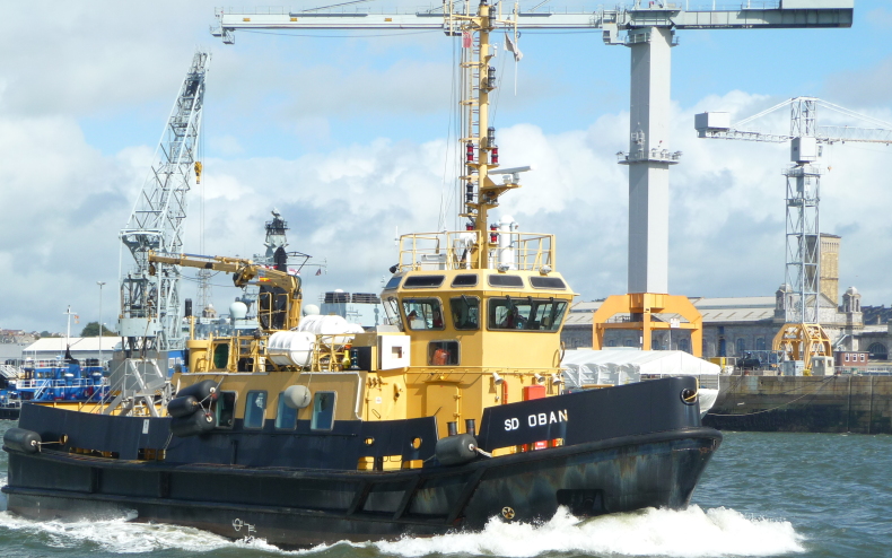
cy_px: 319
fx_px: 2504
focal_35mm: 103
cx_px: 443
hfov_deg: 20.2
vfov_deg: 12.7
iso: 100
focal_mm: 16.3
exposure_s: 1/640
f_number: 4.7
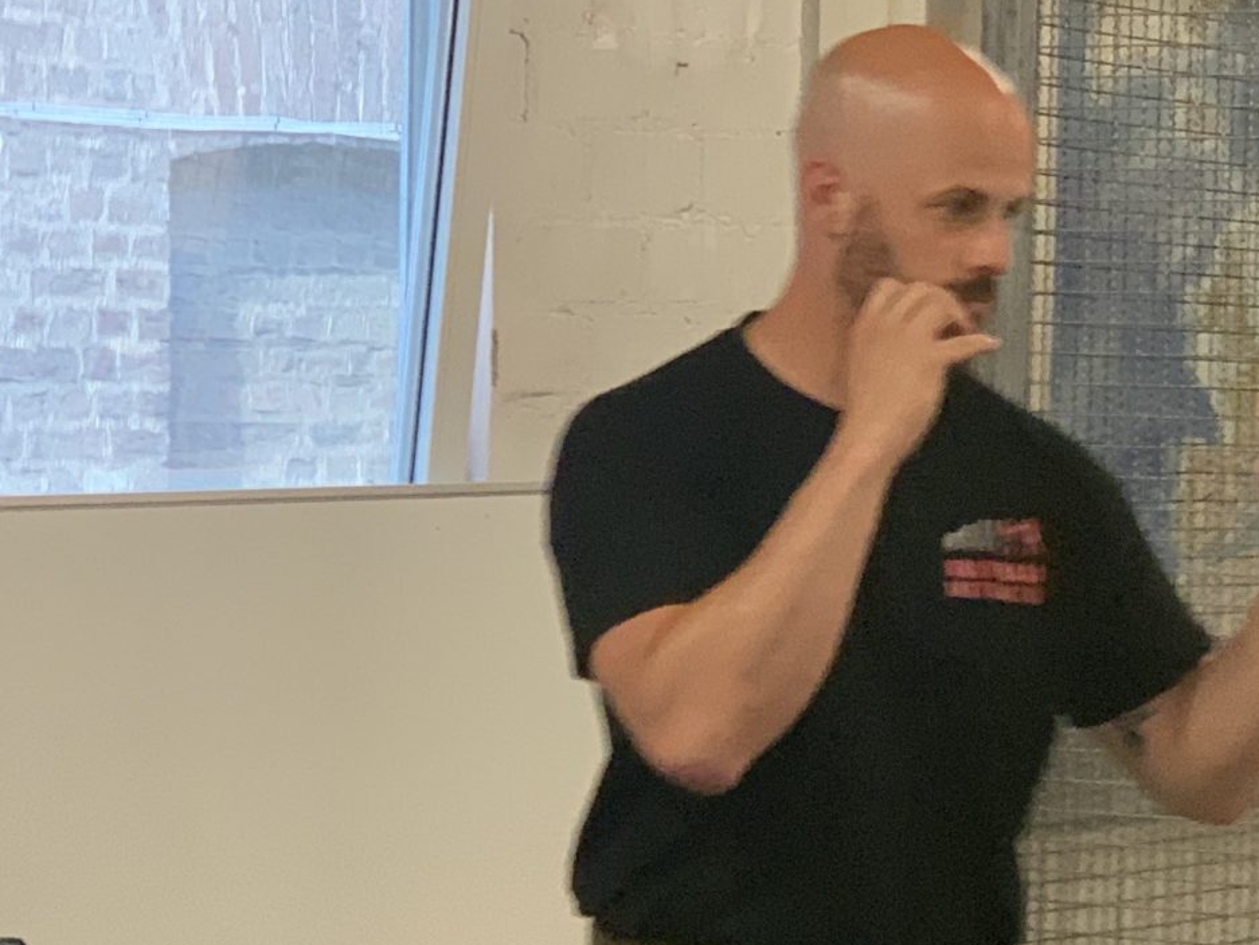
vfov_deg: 10.4
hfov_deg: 13.8
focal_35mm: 142
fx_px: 5165
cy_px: 930
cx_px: 935
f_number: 2.4
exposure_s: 1/50
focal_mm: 6
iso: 160
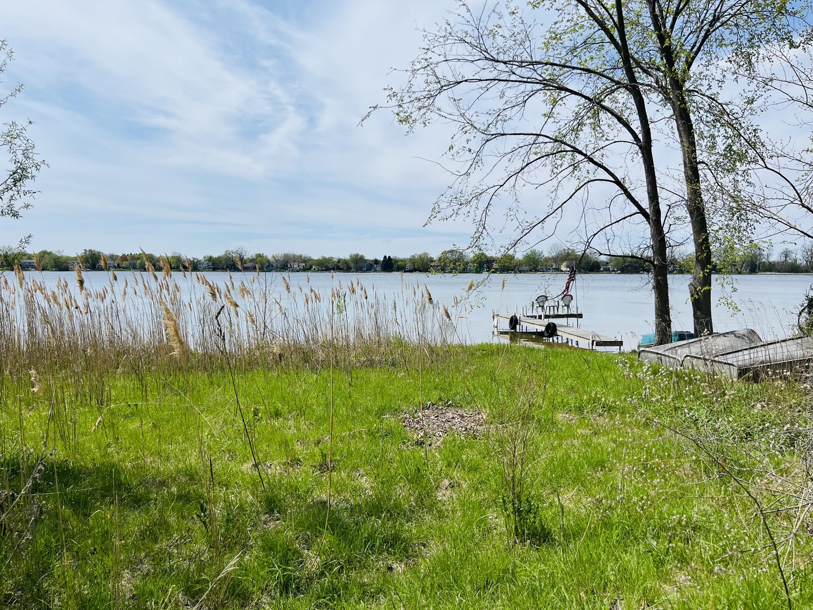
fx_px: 611
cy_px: 305
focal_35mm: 26
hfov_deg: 67.3
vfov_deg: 53.1
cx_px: 406
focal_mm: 5.1
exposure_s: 1/5848
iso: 50
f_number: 1.6
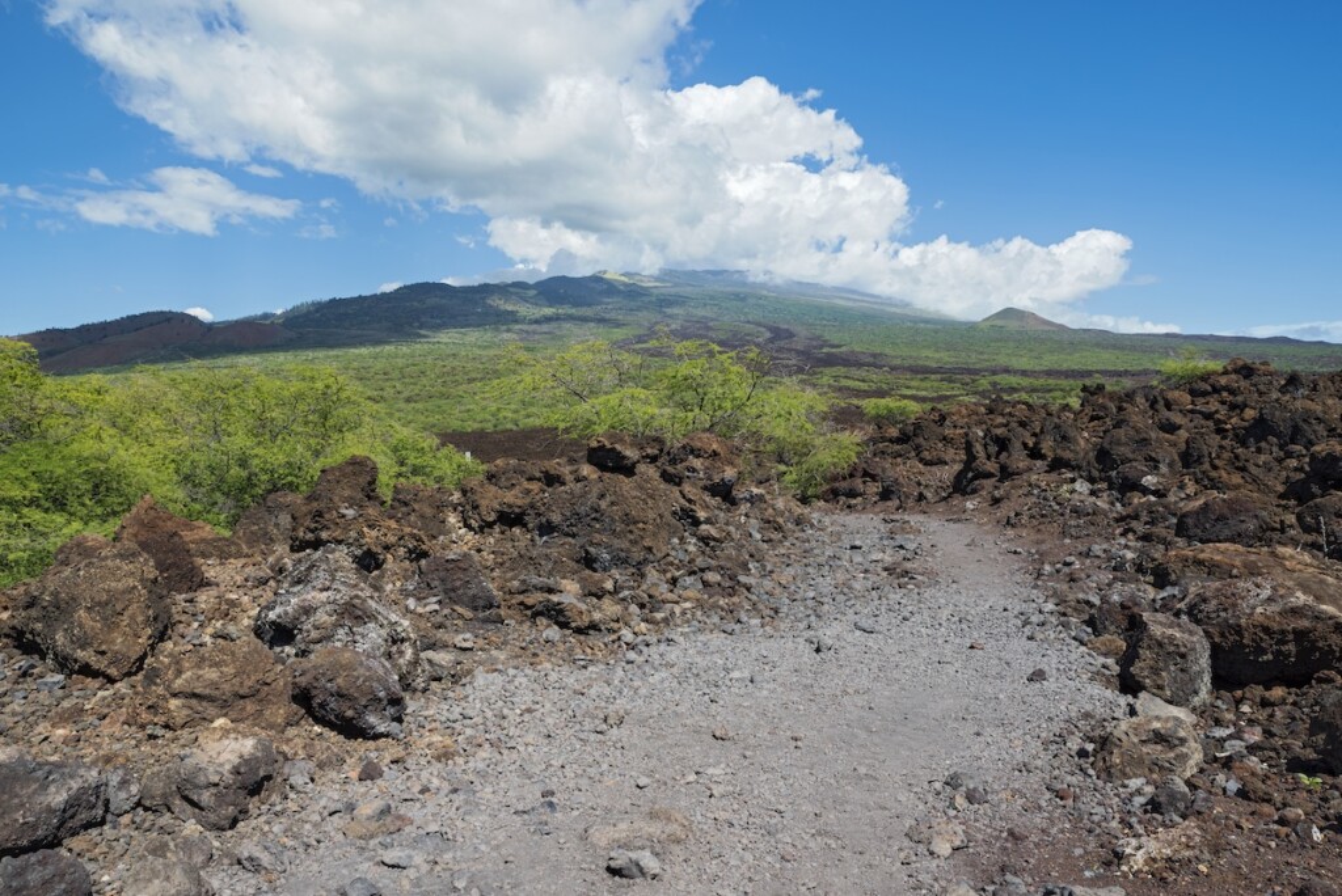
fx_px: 1007
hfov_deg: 67.4
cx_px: 671
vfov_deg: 48.0
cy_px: 448
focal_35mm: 27
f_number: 11
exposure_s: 1/250
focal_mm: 27
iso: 200
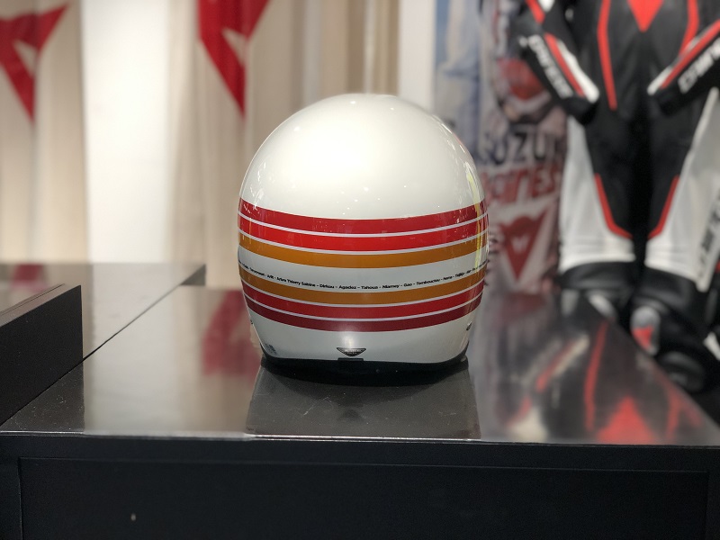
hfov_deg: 36.8
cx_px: 360
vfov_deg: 28.0
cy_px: 270
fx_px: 1082
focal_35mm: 52
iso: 80
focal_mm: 6
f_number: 2.4
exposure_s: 1/50
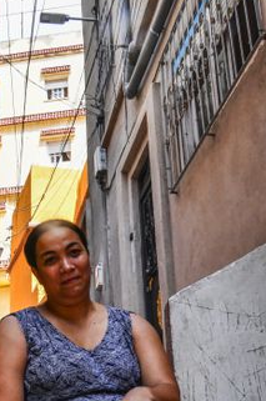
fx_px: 712
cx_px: 127
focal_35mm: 64
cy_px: 311
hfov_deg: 21.2
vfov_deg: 30.8
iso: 1600
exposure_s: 1/250
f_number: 18
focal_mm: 22
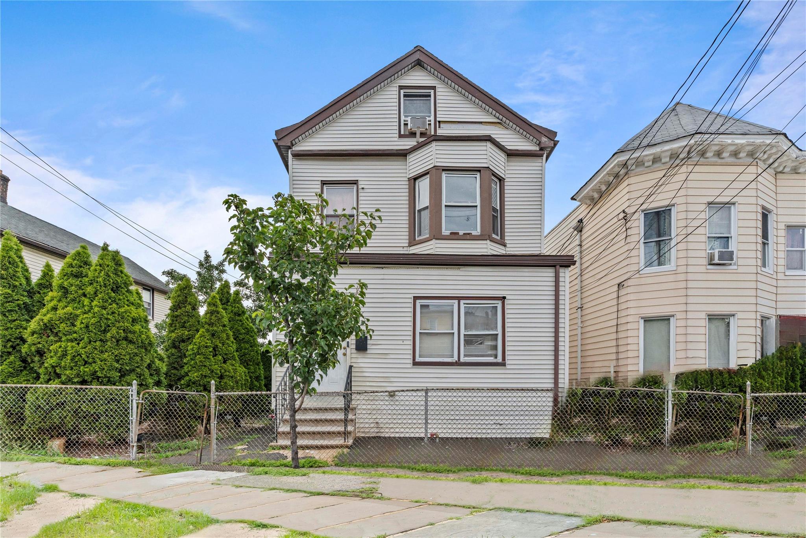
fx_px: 358
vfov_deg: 73.7
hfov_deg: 96.7
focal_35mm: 16
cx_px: 403
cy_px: 269
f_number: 8
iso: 400
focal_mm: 16
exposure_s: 1/500
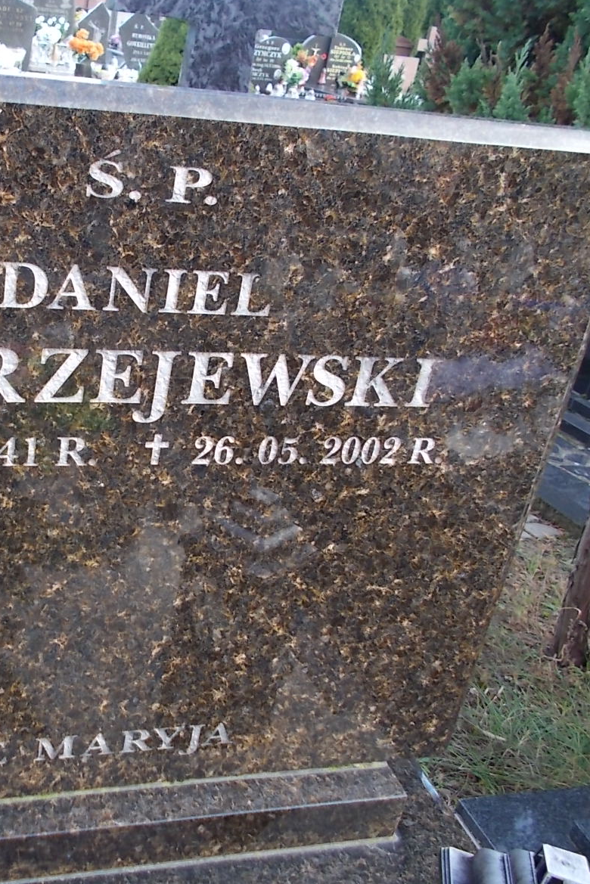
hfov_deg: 34.3
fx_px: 909
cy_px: 432
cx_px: 82
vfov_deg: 51.9
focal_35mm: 37
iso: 80
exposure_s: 1/60
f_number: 3.2
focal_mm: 4.6
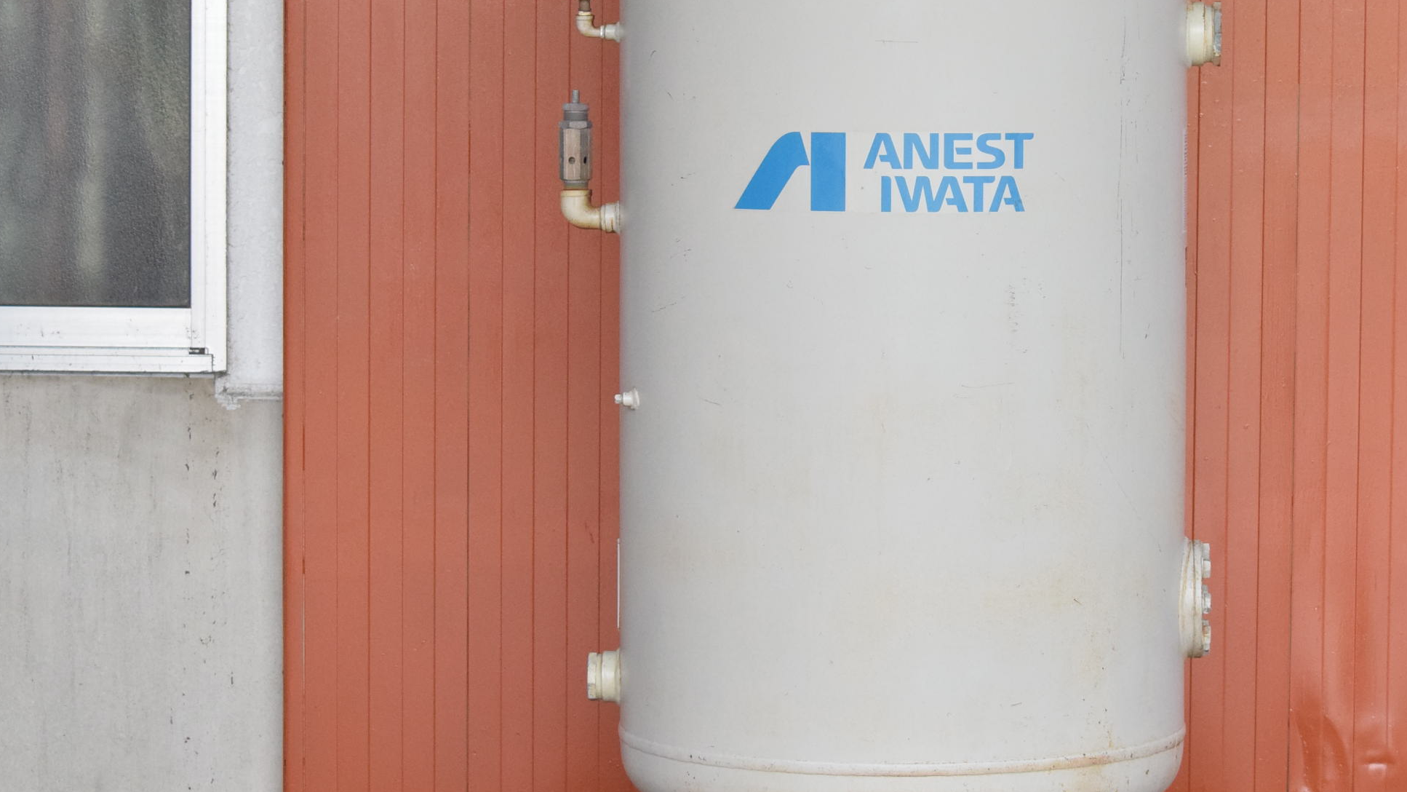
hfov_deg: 16.0
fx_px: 4992
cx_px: 928
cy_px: 299
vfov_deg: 9.1
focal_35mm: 134
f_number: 6.3
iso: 1250
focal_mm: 55
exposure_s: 1/800
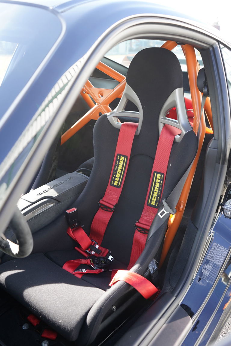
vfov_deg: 61.9
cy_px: 173
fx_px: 289
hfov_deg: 43.6
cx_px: 116
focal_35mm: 30
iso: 320
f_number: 4
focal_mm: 30
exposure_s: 1/160
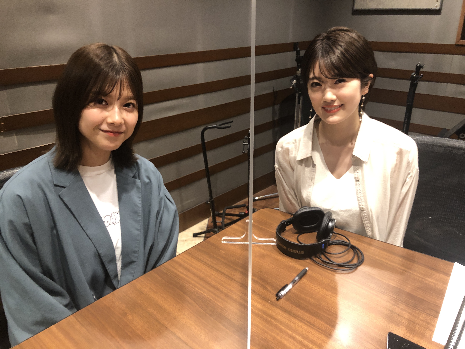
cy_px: 174
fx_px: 376
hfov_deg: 63.4
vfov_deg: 49.7
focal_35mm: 28
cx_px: 232
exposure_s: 1/17
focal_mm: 4
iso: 80
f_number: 1.8
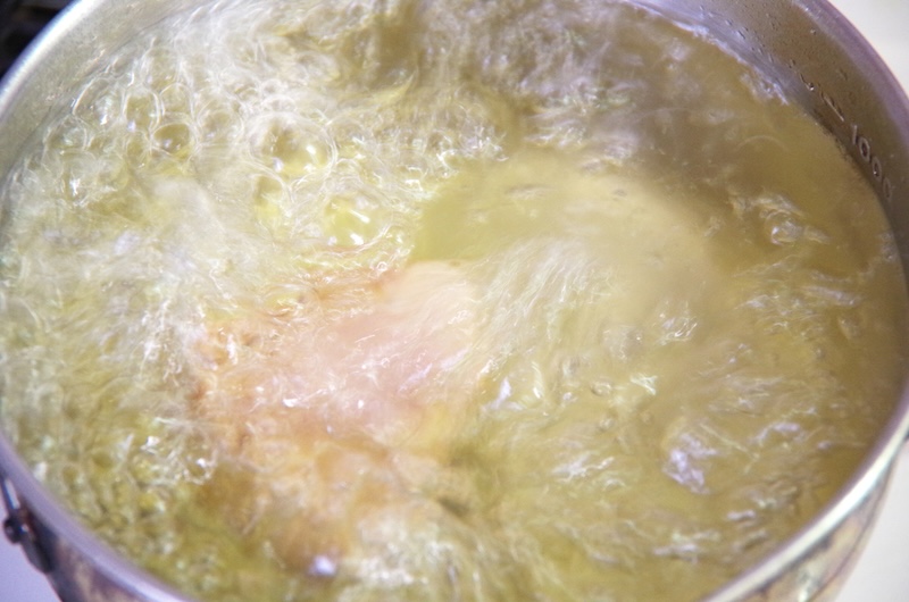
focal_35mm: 202
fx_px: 5090
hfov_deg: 10.2
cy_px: 301
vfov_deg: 6.8
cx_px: 454
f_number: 5.6
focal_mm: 135
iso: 800
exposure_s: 1/15
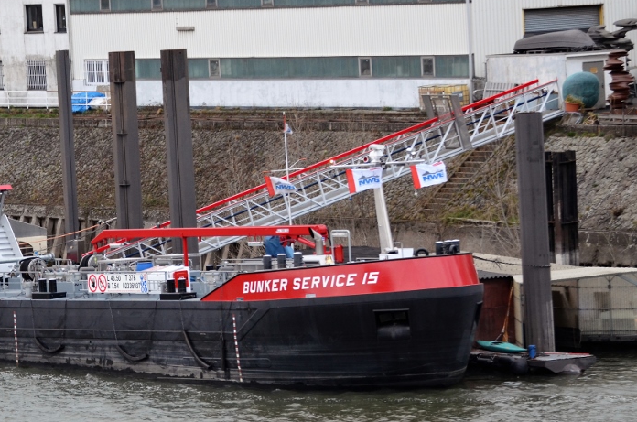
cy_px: 209
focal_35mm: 256
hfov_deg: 8.1
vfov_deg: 5.3
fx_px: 4520
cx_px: 192
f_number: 4.2
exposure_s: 1/60
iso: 720
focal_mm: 116
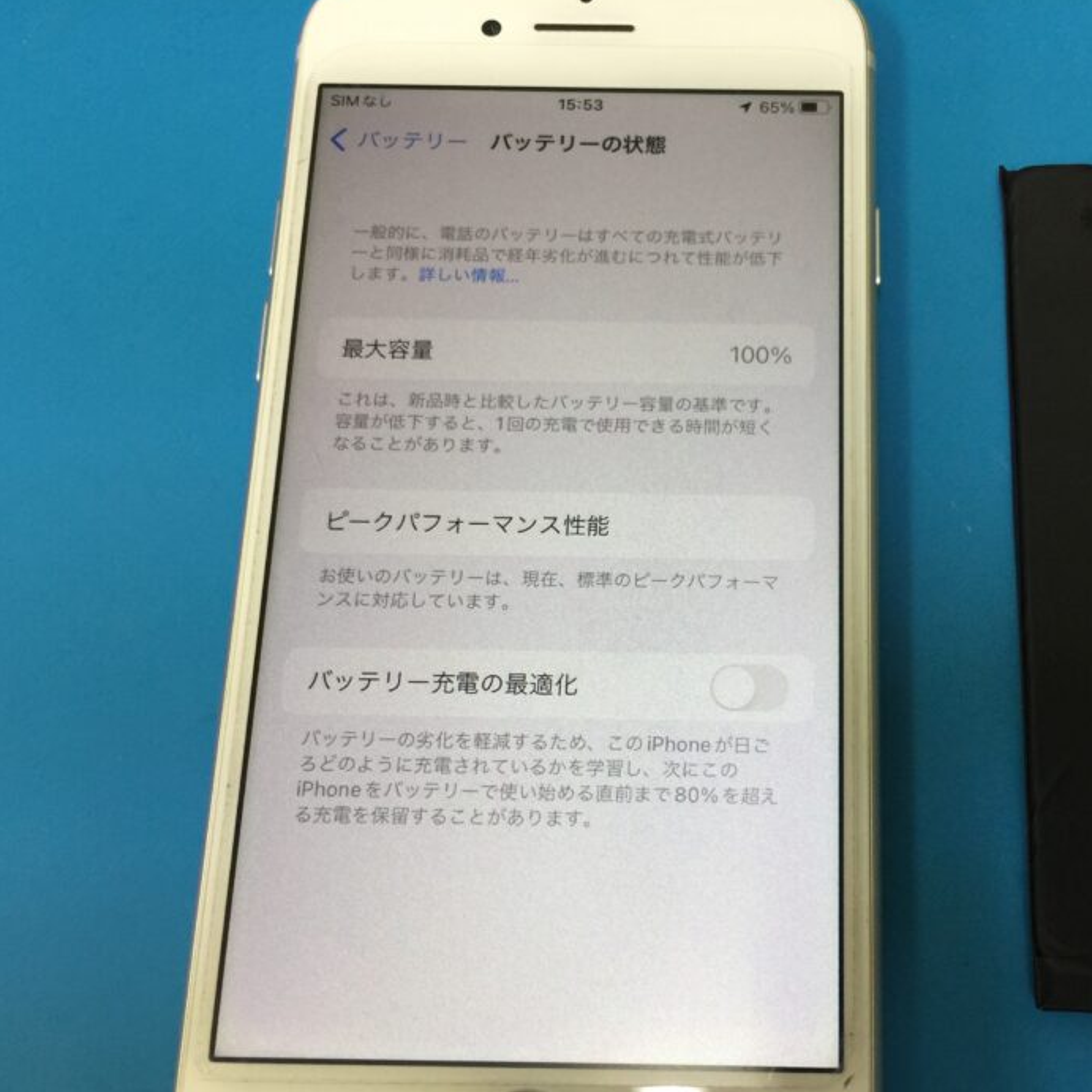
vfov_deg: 43.8
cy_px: 589
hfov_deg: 43.1
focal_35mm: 38
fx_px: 1356
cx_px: 754
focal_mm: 4.15
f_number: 2.2
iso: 50
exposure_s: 1/30
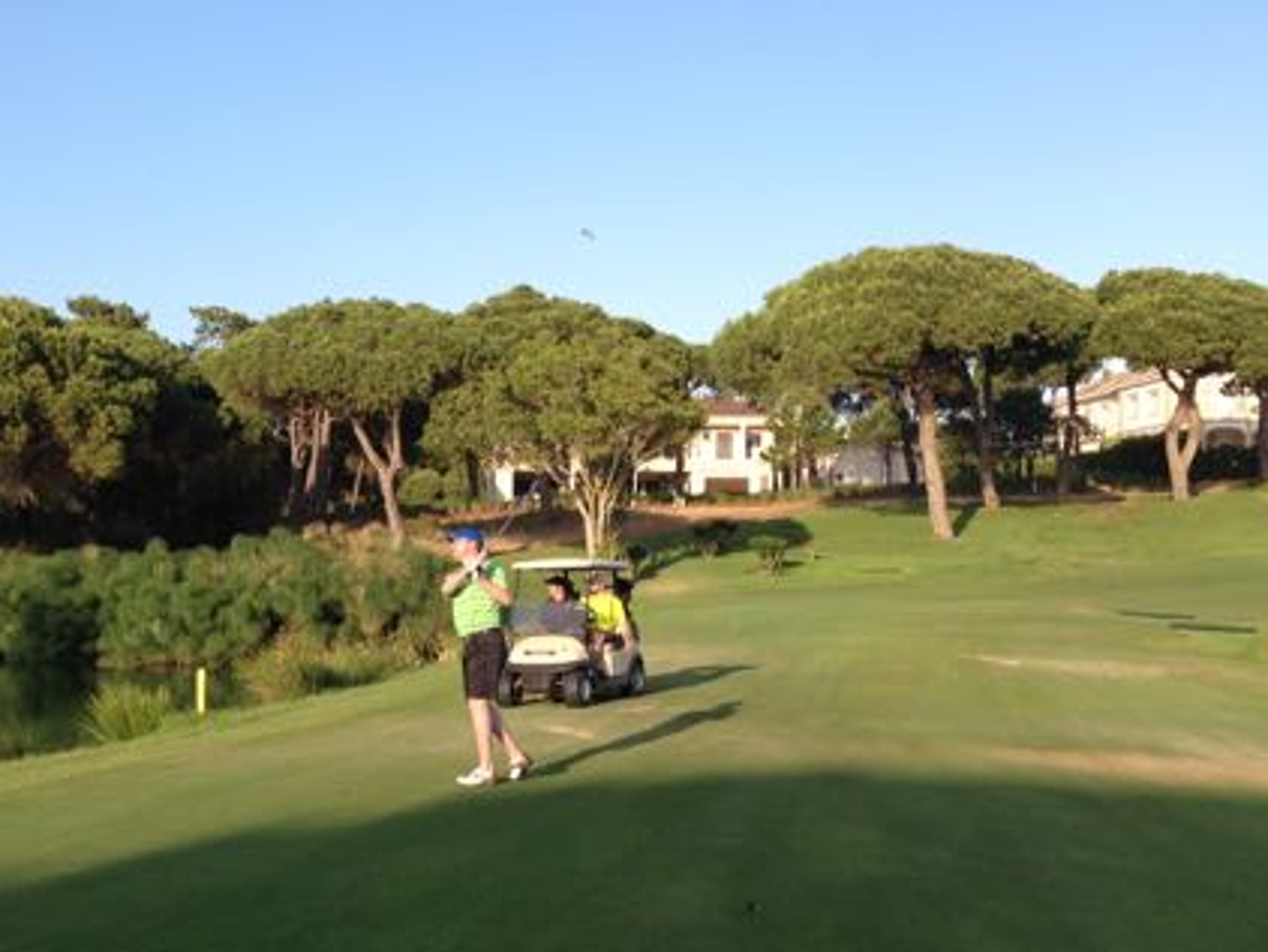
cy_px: 541
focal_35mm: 50
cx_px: 526
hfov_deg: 38.1
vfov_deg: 29.1
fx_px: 1833
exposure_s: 1/704
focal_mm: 4.12
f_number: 2.4
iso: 50
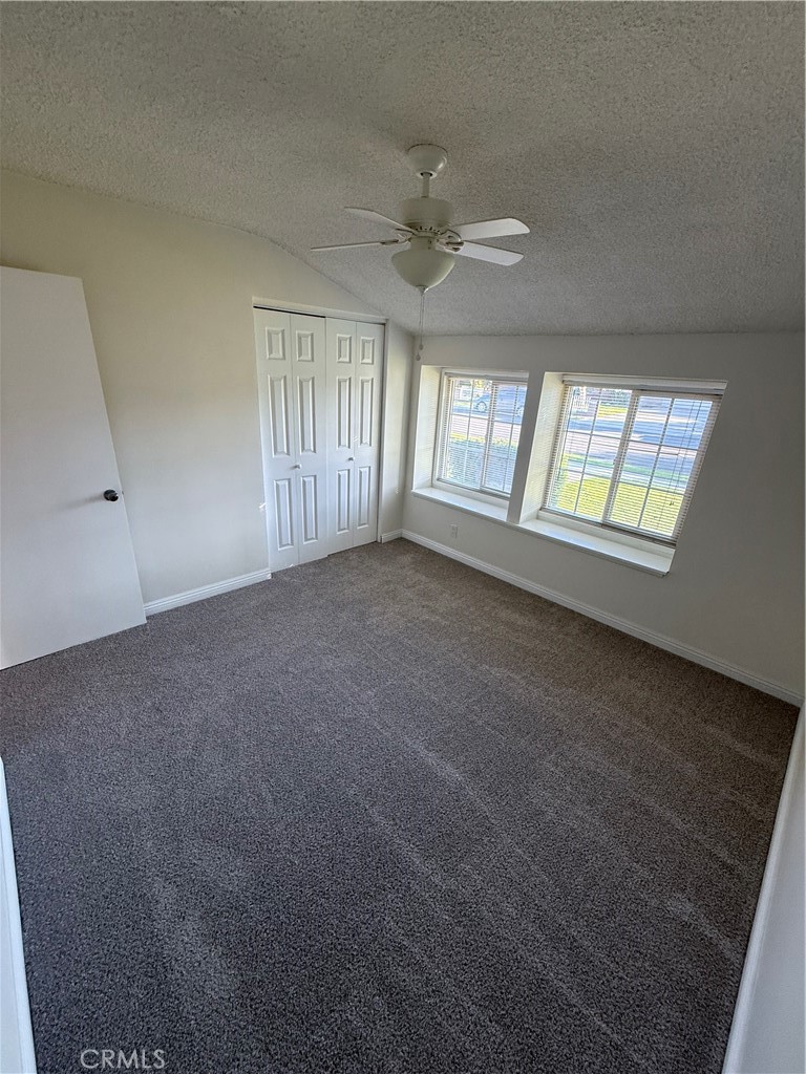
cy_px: 537
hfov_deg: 85.7
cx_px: 403
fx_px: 435
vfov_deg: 102.1
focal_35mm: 14
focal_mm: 2.22
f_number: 2.2
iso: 200
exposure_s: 1/99
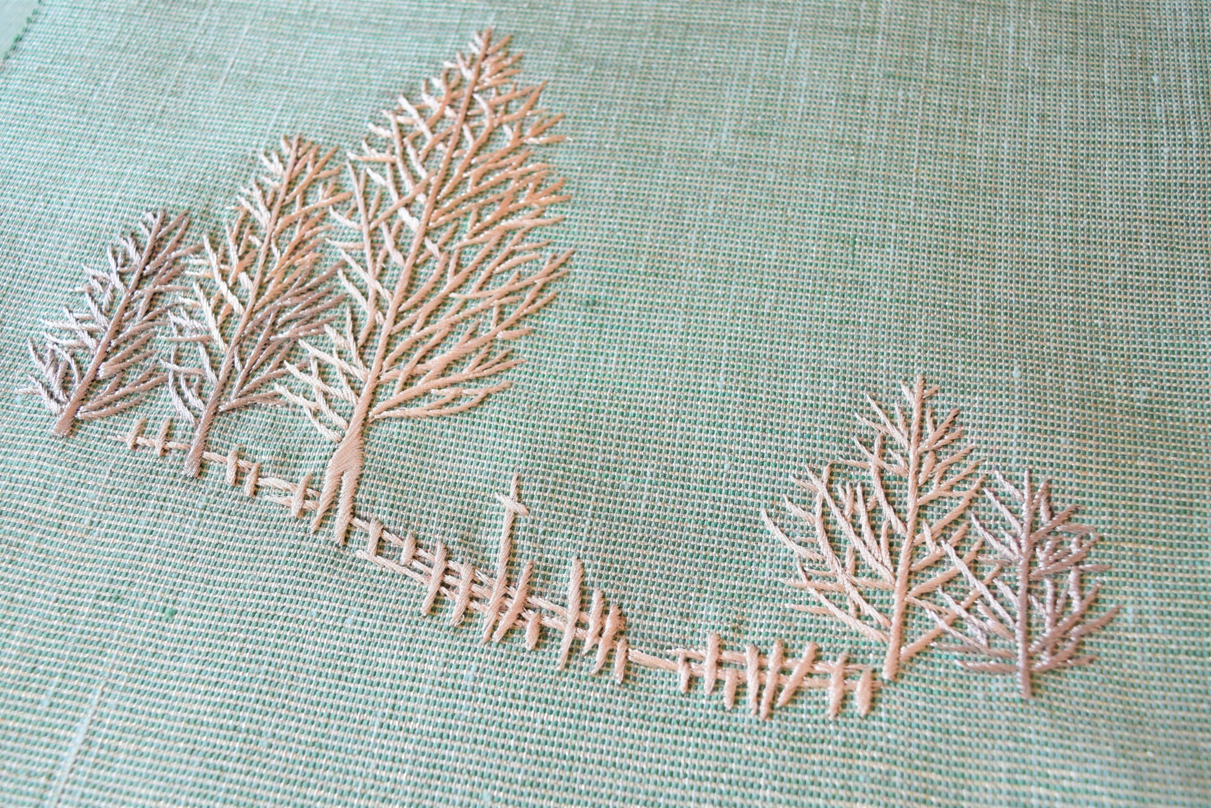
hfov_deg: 53.1
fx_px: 1211
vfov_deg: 36.9
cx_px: 606
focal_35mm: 36
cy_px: 404
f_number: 5.6
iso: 1600
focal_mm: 24
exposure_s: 1/30
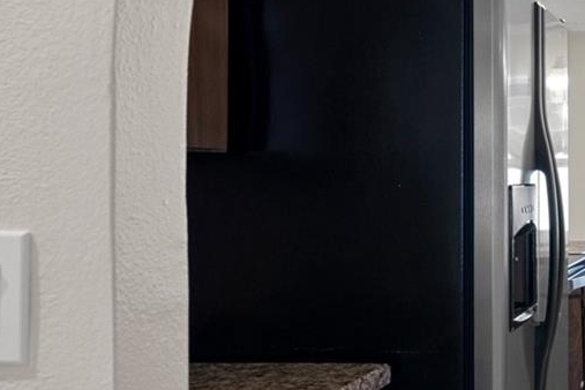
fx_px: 975
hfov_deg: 28.3
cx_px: 733
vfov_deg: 22.6
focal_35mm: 60
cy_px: 194
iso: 400
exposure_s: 1.6
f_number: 8
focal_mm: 19
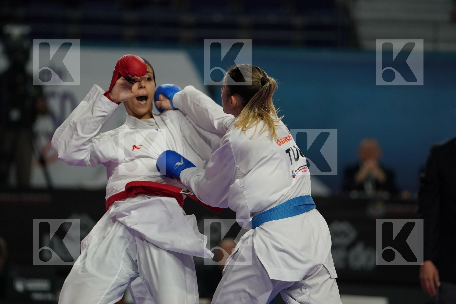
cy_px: 152
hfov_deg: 6.9
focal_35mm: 300
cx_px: 228
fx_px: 3800
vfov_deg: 4.6
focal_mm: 200
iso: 1000
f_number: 2.8
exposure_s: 1/1000
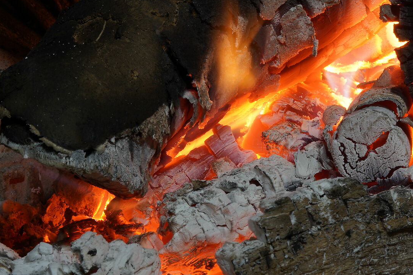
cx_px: 367
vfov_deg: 6.8
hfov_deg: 10.2
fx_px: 2305
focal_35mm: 201
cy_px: 25
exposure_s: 3.2
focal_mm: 90
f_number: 18
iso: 100
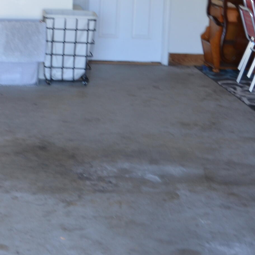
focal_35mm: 101
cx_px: 21
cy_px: 2
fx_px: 842
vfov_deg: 16.9
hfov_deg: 17.0
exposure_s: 1/60
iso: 400
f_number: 4
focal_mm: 24
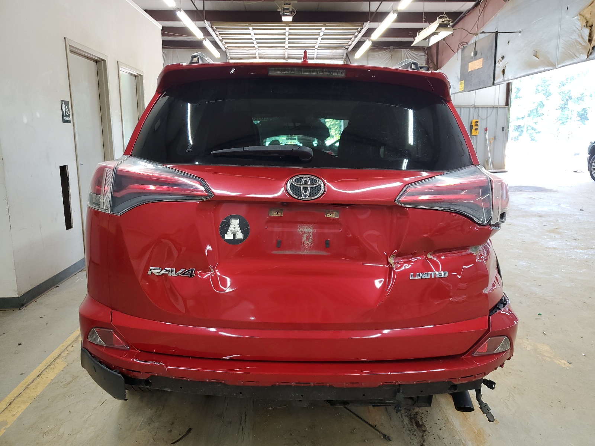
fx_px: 447
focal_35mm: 26
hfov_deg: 67.3
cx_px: 298
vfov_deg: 53.1
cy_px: 223
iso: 74
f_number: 1.5
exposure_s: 1/60.2
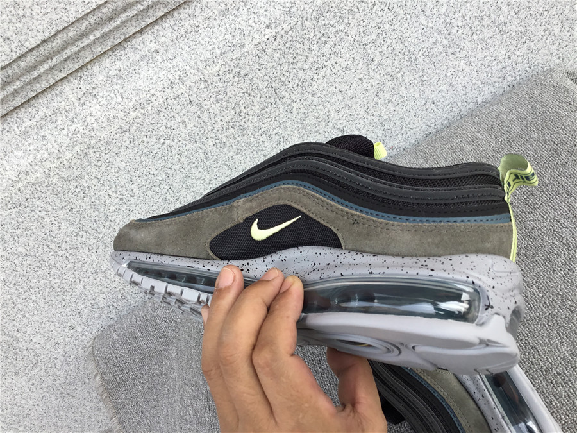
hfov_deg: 58.4
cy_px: 216
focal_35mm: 31
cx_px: 288
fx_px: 517
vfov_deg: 45.4
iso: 25
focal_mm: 3.3
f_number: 2.4
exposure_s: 1/365
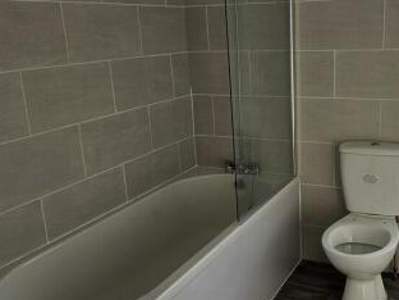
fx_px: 496
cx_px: 283
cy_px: 157
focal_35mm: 43
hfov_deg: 42.9
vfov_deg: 33.6
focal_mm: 5.4
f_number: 1.8
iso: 40
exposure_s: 1/471
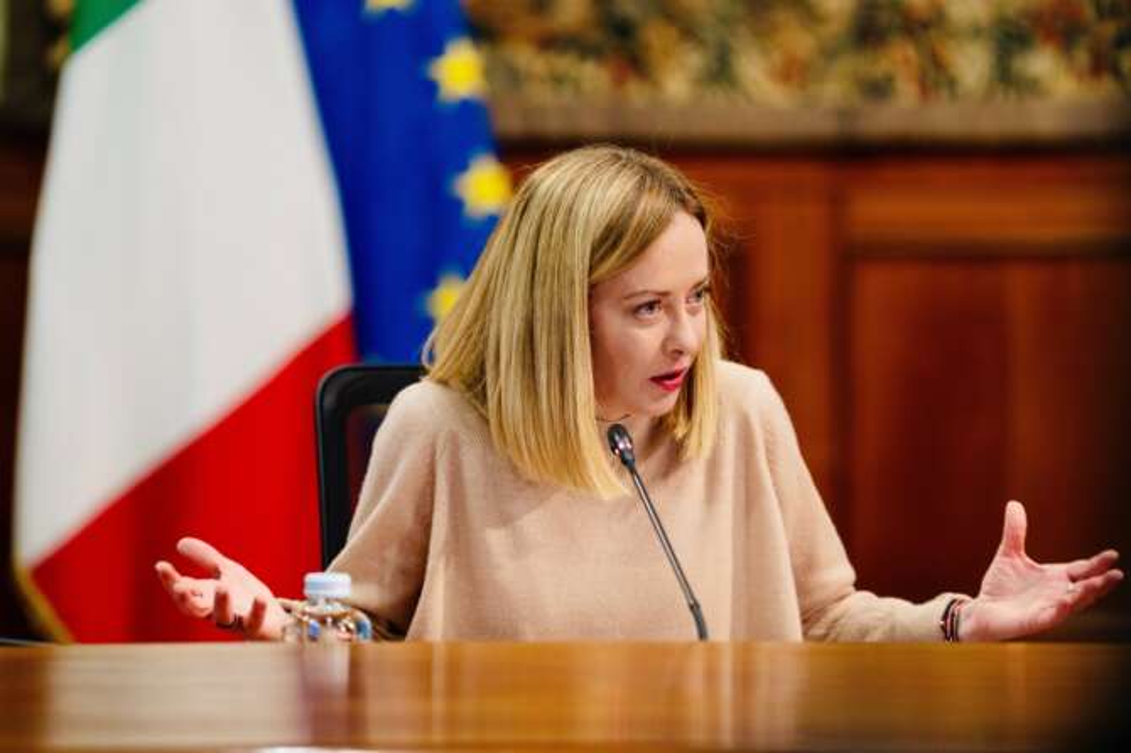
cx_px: 566
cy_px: 376
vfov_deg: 7.8
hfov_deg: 11.7
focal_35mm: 176
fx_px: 5526
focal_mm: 176
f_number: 2.8
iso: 1600
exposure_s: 1/250
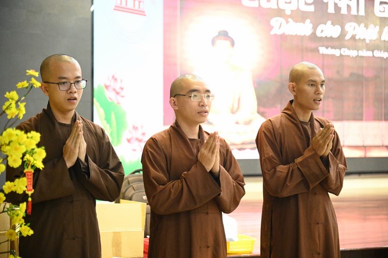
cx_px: 194
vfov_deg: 14.8
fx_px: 991
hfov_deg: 22.2
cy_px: 129
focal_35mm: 92
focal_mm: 92
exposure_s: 1/125
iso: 12800
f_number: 4
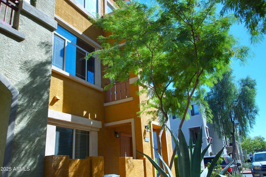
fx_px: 221
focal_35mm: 30
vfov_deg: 43.5
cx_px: 133
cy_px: 88
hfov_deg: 62.0
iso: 200
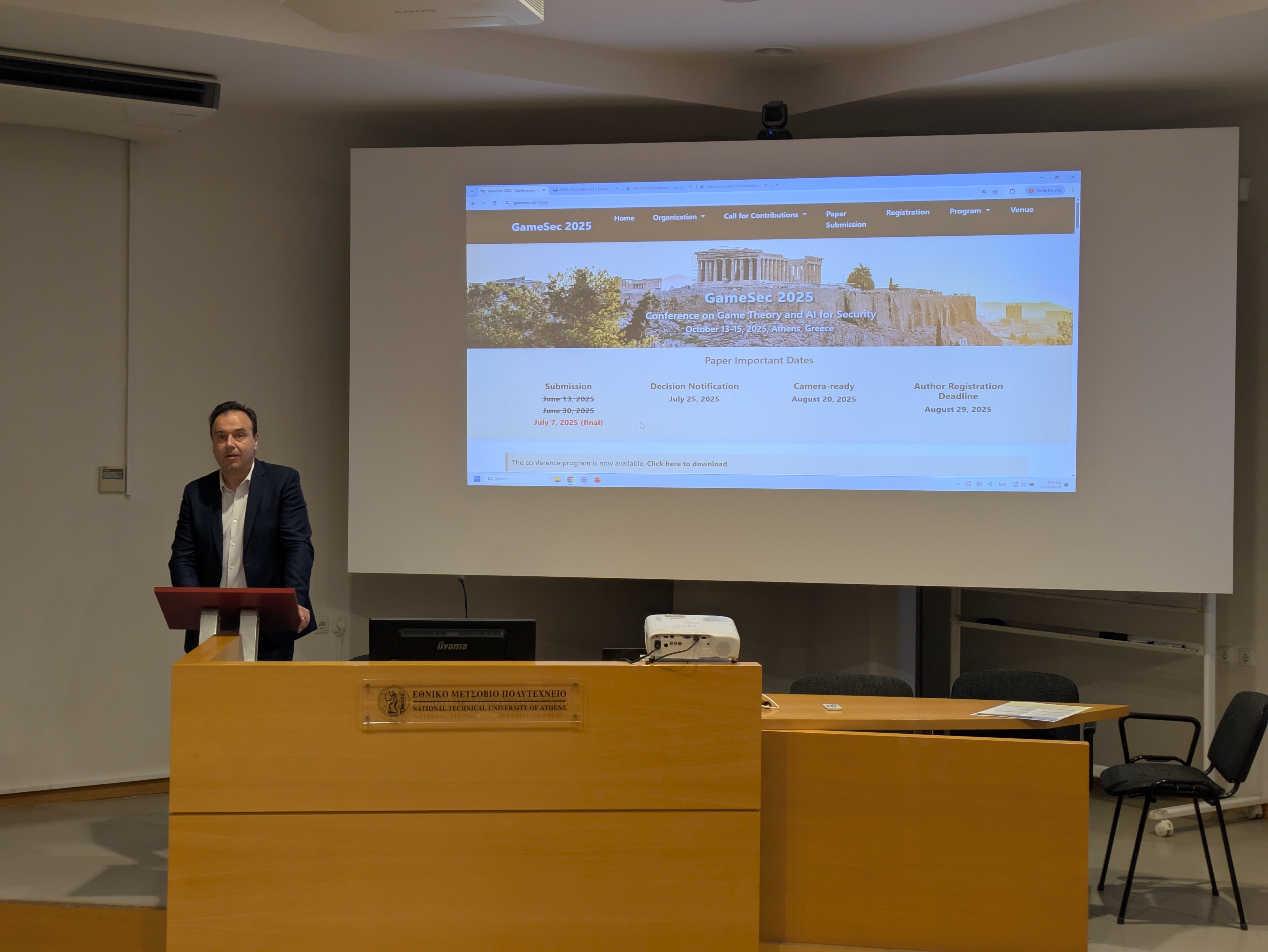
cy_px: 476
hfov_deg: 37.5
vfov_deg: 28.6
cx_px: 634
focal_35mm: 51
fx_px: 1869
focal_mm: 5.43
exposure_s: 1/50
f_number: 1.89
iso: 60
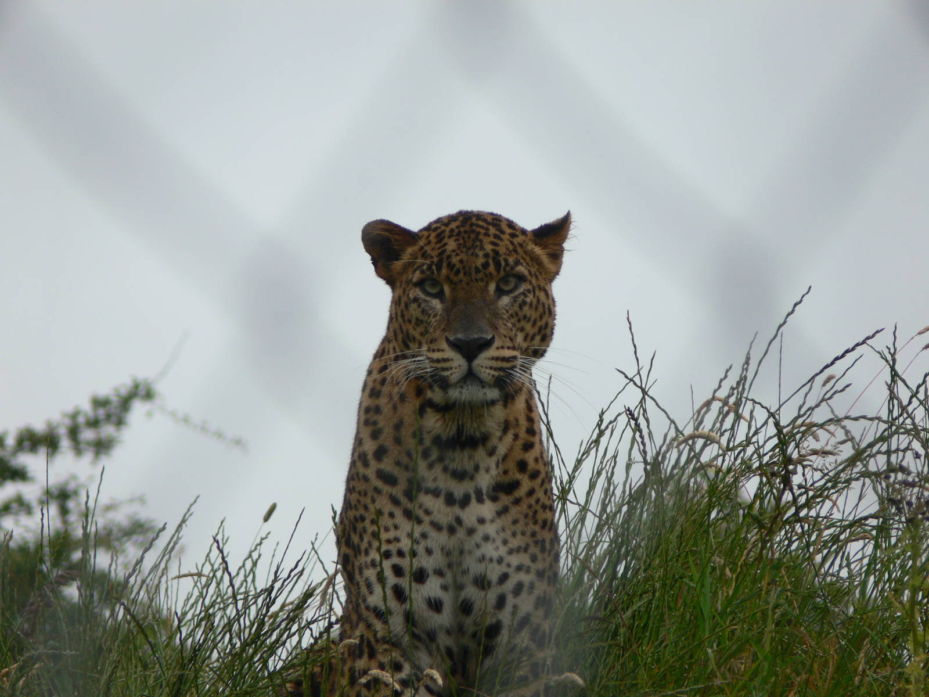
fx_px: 11272
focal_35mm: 420
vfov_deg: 3.5
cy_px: 348
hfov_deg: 4.7
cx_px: 464
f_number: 4
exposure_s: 1/100
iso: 80
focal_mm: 88.8
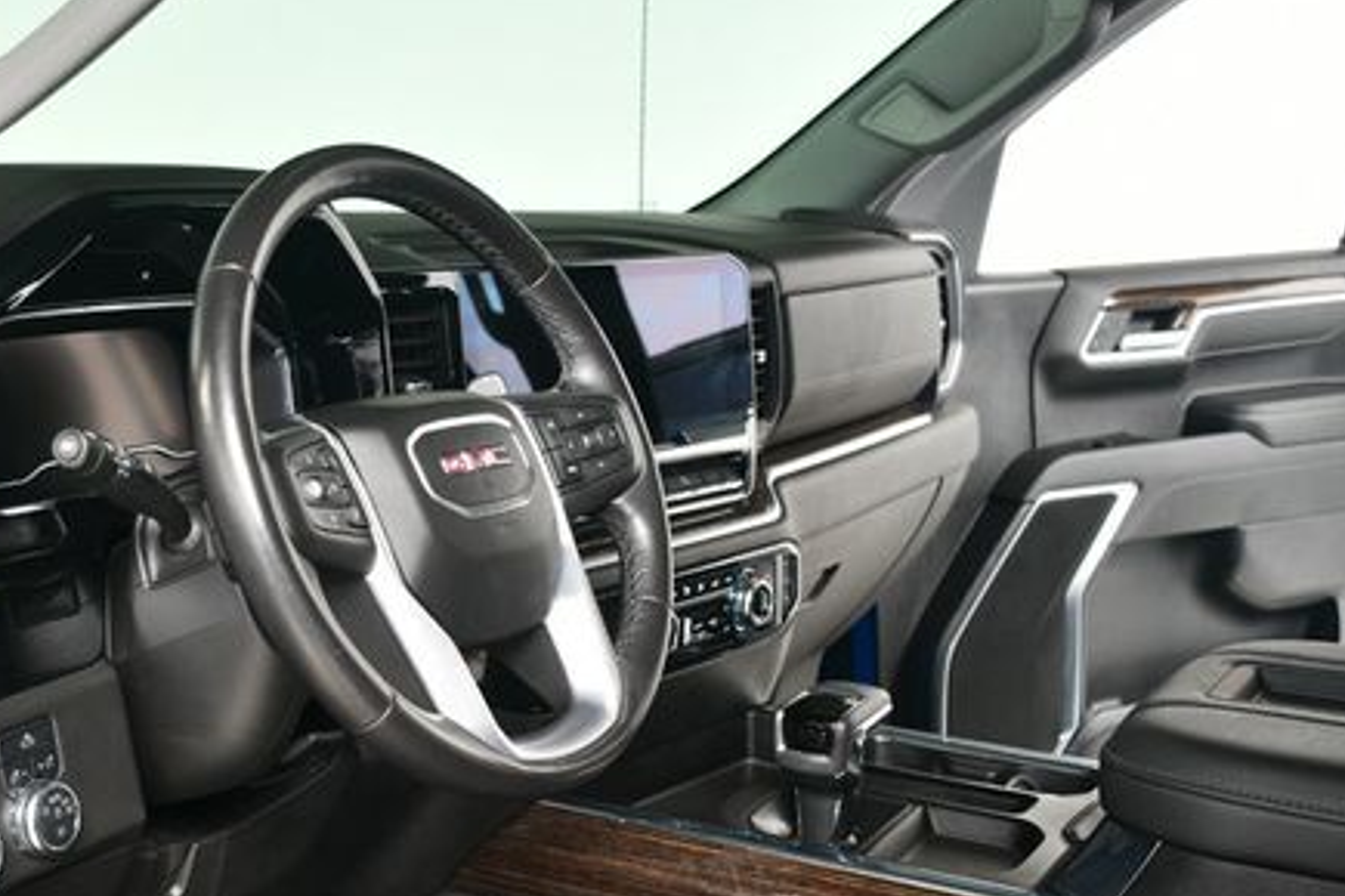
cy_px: 587
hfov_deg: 39.2
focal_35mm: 50
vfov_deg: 26.9
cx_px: 455
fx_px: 1868
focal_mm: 23
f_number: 4
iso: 100
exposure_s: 1/160
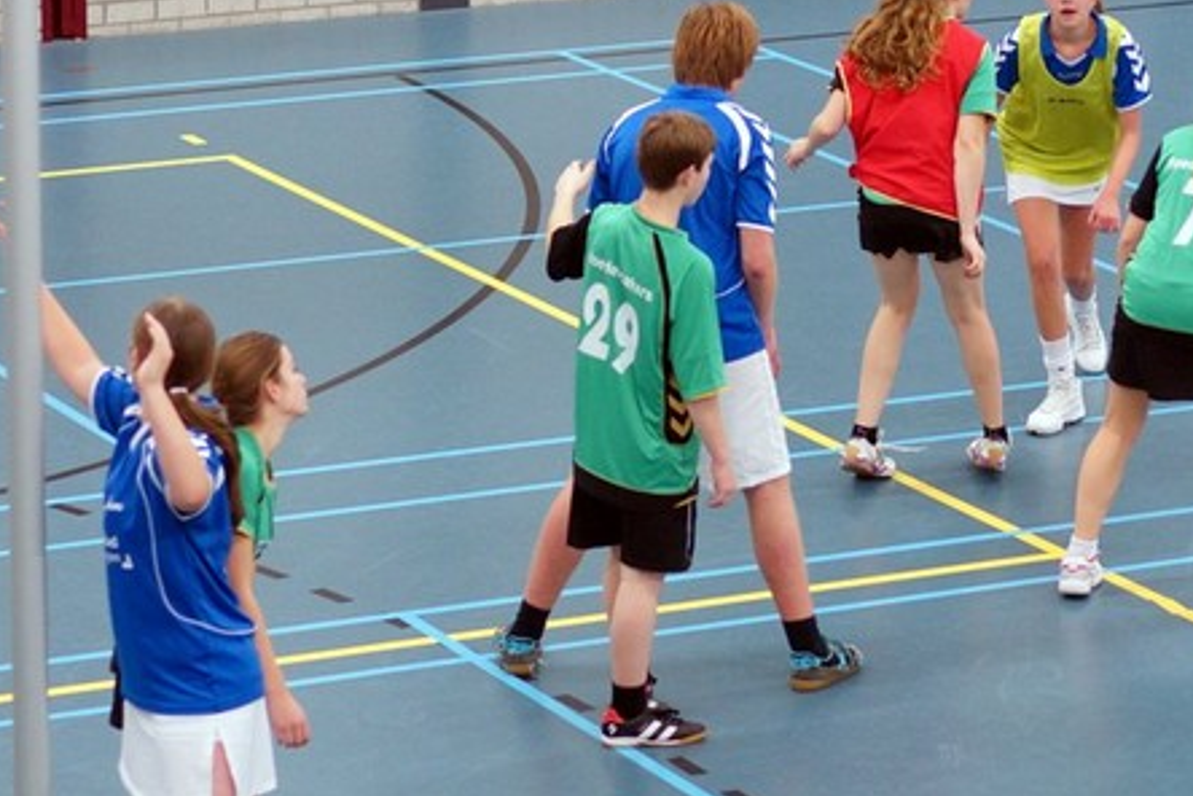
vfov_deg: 7.9
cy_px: 298
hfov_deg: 11.9
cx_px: 787
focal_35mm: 173
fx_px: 5733
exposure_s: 1/250
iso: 640
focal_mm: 50
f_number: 2
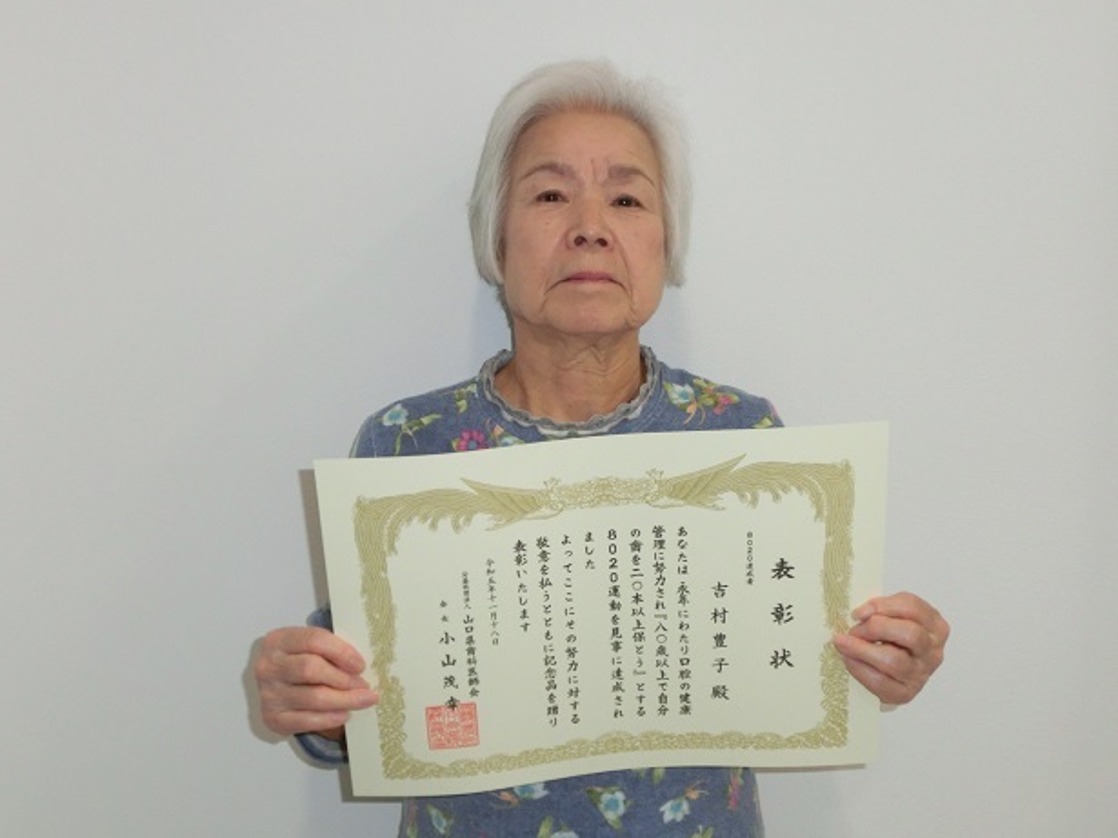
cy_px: 419
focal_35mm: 42
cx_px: 559
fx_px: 1356
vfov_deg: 34.3
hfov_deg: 44.8
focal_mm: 7.4
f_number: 4.4
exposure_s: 1/60
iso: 400
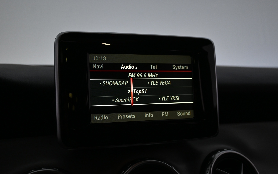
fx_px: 320
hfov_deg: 46.9
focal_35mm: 42
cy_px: 86
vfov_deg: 30.4
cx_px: 139
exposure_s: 1/80
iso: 800
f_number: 4.5
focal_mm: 27.5
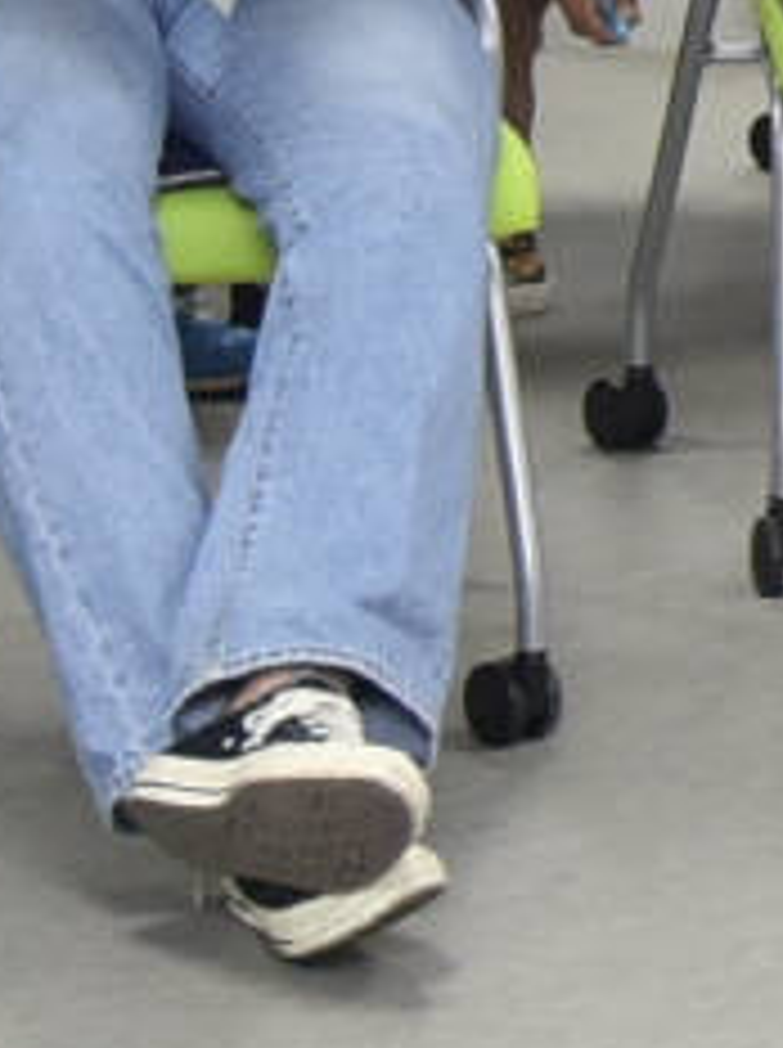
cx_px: 2362
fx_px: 8256
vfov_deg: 7.0
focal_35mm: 273
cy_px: -949
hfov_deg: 5.1
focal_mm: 30
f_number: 4.5
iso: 800
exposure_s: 1/125
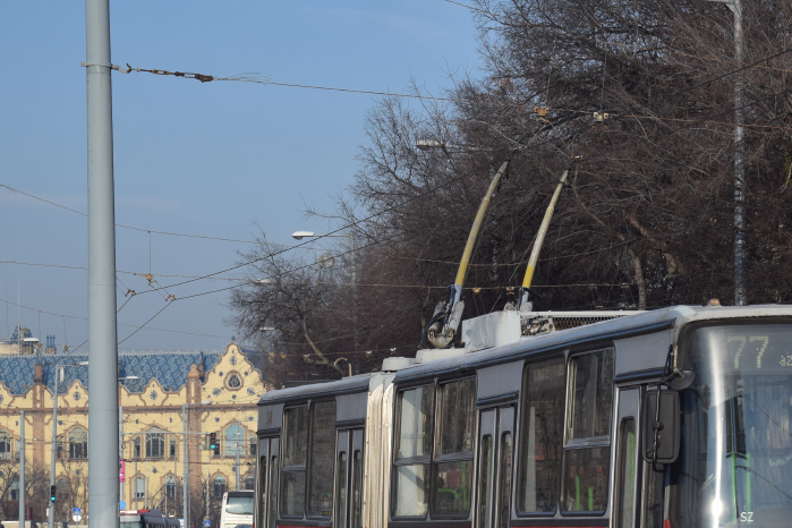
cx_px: 648
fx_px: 3806
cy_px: 424
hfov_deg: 11.8
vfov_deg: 7.9
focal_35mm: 173
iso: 200
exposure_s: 1/800
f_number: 6.3
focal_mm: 62
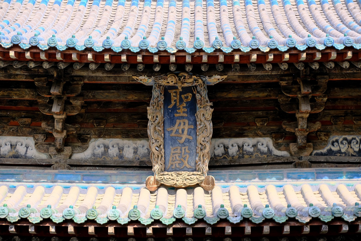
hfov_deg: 18.3
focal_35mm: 112
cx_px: 180
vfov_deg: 12.2
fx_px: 1123
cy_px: 120
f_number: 5
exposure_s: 1/420
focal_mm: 74.4
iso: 640
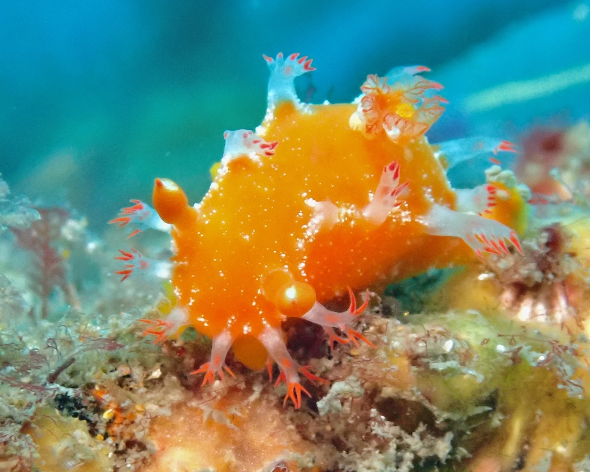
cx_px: 299
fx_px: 1833
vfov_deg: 14.7
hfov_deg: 18.3
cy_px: 237
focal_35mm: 105
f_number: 6.3
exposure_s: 1/200
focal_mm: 18
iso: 1250
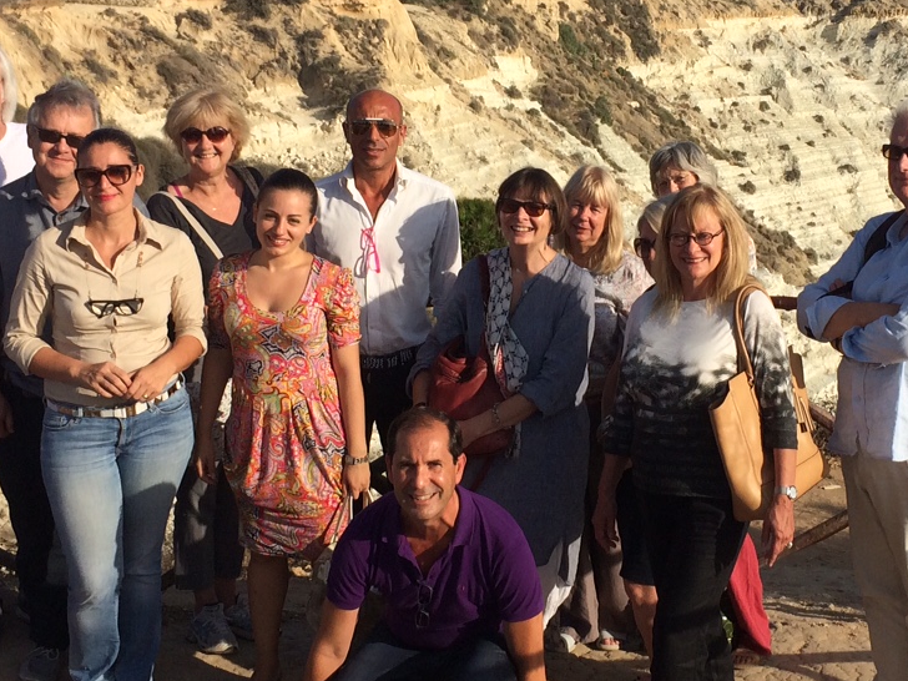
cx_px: 566
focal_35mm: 65
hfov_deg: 29.7
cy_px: 251
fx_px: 1705
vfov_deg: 22.5
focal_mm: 4.15
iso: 32
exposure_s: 1/3165
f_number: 2.2
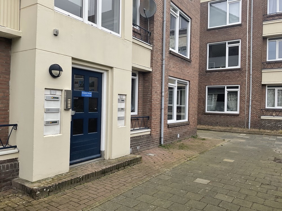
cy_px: 106
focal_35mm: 29
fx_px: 236
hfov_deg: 61.7
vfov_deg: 48.2
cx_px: 141
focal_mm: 3
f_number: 1.8
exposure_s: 1/133
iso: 16
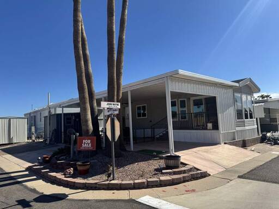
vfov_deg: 56.8
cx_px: 140
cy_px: 104
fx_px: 193
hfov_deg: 71.6
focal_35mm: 24
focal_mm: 6.76
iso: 80
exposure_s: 1/5348
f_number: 1.78
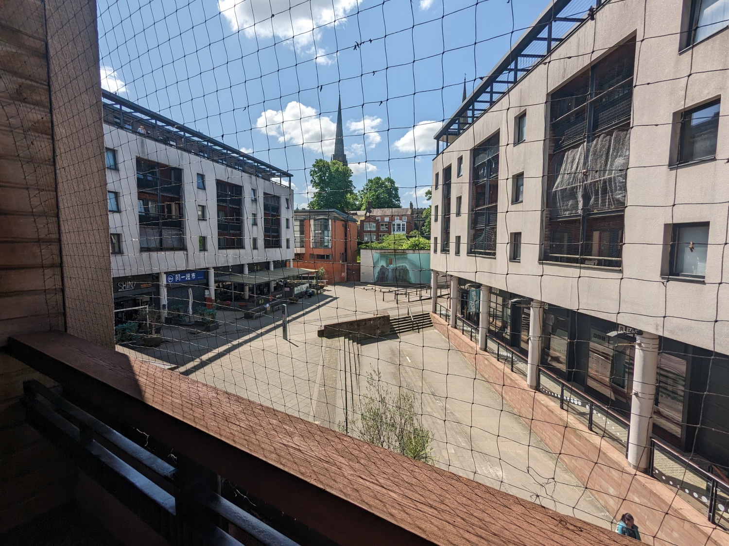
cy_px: 273
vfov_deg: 78.1
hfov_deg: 94.5
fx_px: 337
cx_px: 364
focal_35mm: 16
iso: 48
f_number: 2.2
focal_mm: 2.35
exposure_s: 1/2381
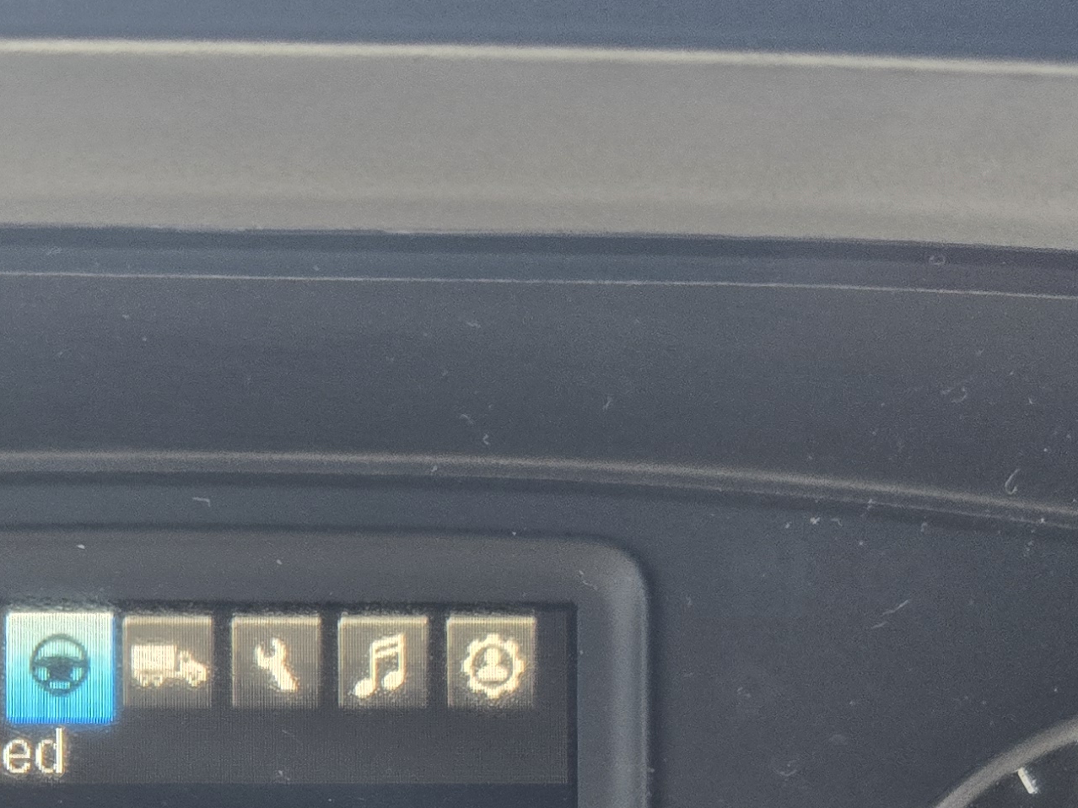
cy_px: 1046
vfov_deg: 19.0
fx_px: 2242
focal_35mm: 72
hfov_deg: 26.2
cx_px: 127
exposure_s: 1/180
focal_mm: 5.4
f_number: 1.8
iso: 100
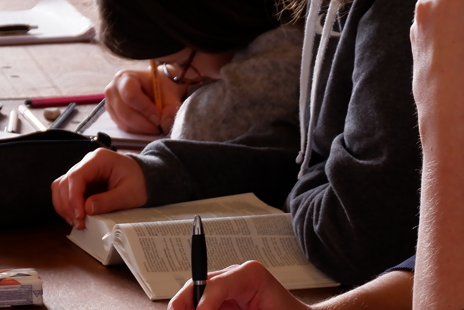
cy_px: 68
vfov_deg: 5.0
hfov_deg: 7.5
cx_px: 211
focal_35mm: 276
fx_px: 3557
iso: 400
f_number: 5.6
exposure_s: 1/28
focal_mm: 50
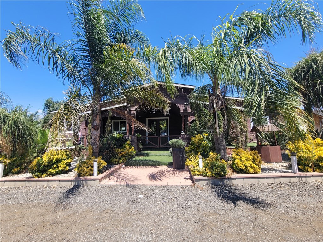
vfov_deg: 89.9
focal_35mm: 13
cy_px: 121
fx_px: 121
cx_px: 162
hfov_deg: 106.2
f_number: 2.2
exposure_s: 1/1111
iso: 50
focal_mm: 2.2
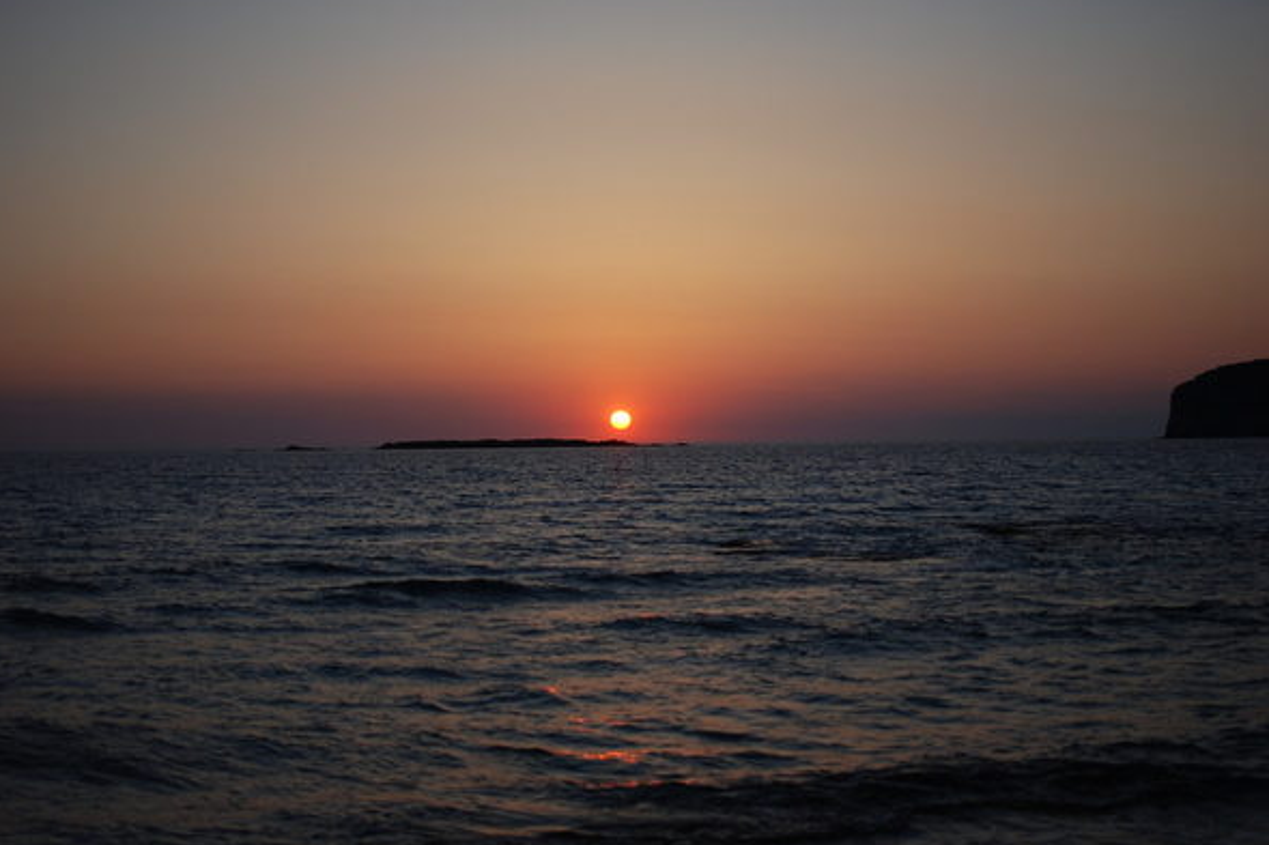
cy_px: 421
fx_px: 1886
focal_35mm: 54
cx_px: 626
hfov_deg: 37.2
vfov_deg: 25.3
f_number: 1.8
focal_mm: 35
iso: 100
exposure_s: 1/2000
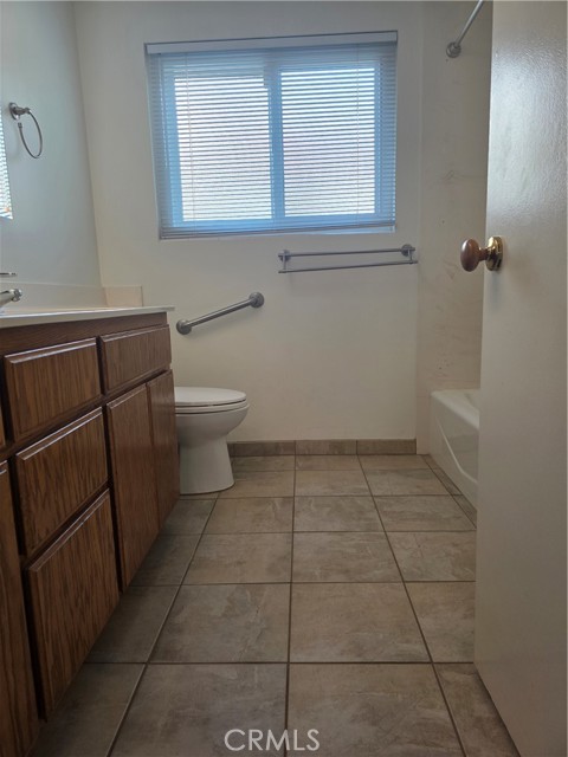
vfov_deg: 73.9
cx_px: 284
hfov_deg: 58.9
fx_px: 503
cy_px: 378
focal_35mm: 23
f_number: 1.7
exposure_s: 1/120
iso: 80
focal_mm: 6.3
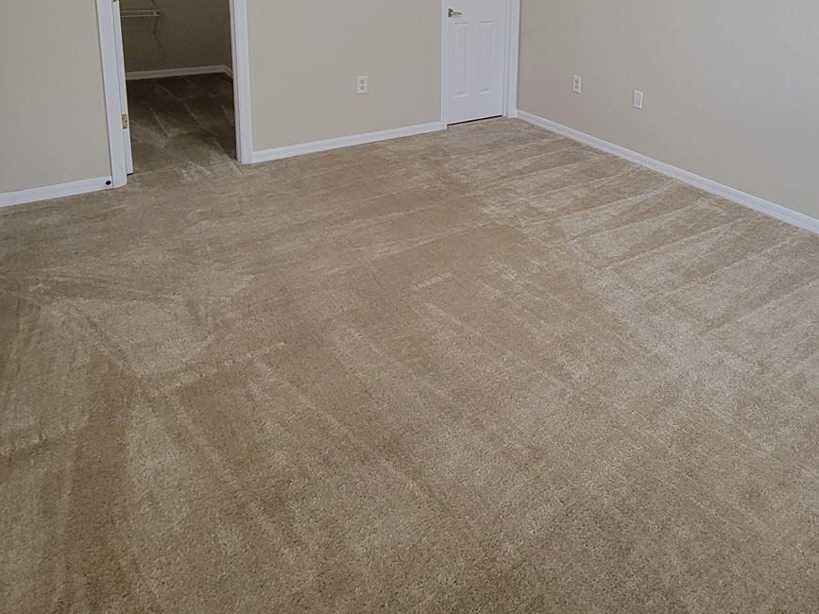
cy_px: 62
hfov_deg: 69.9
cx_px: 536
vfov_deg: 50.4
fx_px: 568
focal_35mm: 24
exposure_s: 1/60
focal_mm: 2.2
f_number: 2.2
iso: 320
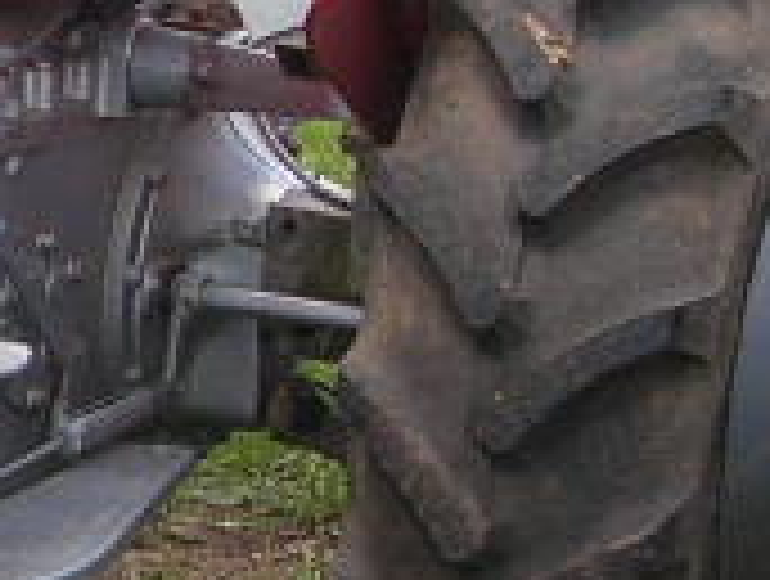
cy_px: 211
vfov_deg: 7.1
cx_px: -441
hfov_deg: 9.2
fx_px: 4659
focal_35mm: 209
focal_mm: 5.8
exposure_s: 1/246
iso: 50
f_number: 2.8
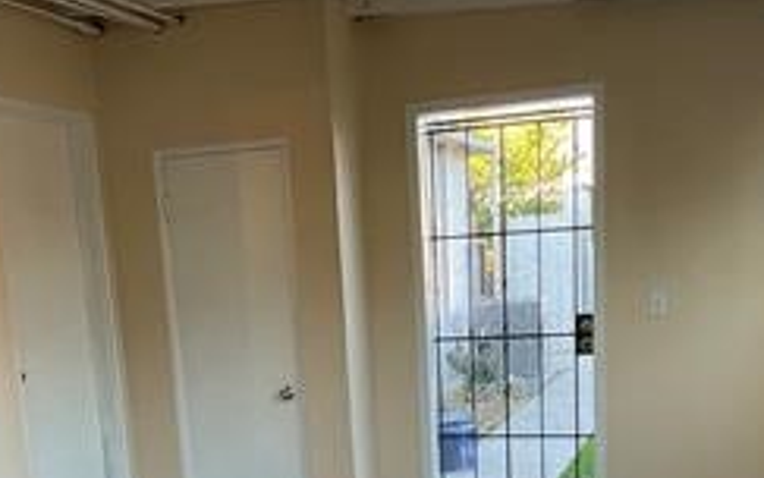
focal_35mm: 57
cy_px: 502
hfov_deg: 35.6
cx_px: 308
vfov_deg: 21.8
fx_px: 1187
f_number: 1.8
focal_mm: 3
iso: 100
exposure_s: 1/60
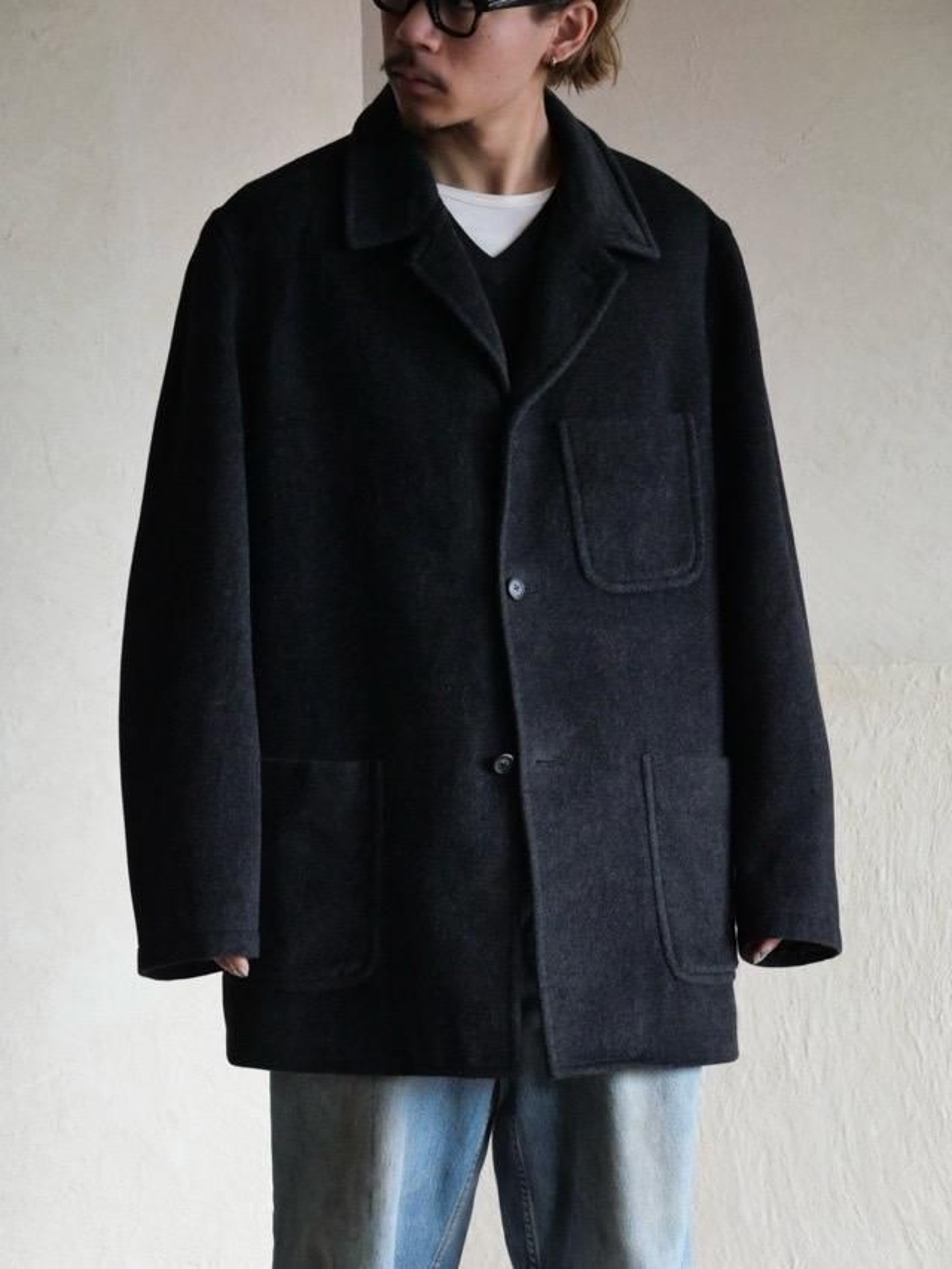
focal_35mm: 96
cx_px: 476
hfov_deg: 15.4
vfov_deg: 20.4
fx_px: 3519
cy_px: 634
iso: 2500
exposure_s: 1/125
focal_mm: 48
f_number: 3.9
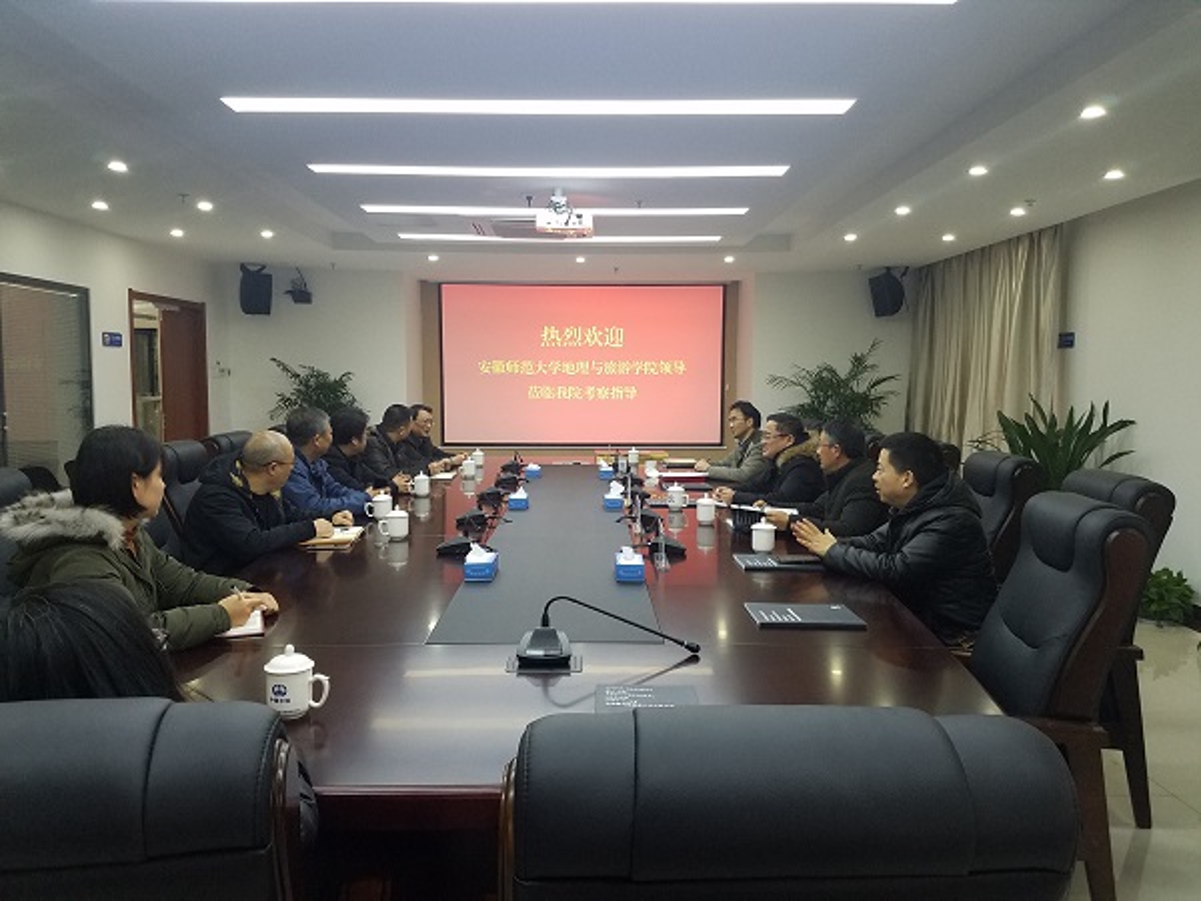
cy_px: 450
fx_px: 902
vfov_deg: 53.1
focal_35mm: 26
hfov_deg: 67.3
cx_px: 600
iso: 160
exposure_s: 1/40
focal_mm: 4.2
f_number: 1.7
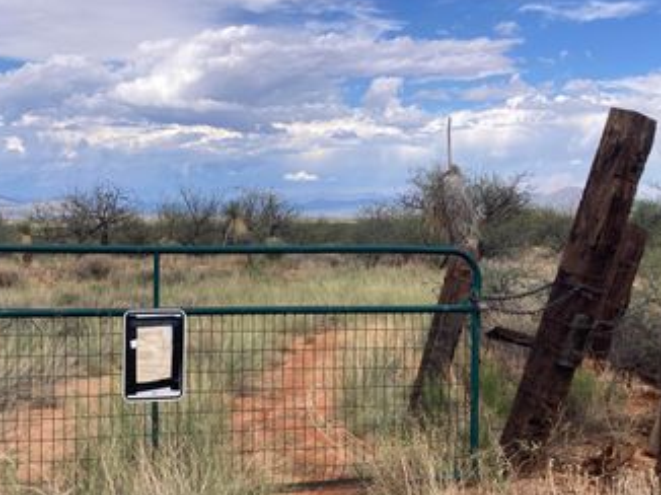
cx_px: 280
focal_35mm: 43
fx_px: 820
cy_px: 275
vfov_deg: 33.5
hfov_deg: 43.7
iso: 25
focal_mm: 3.99
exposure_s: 1/2667
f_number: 1.8
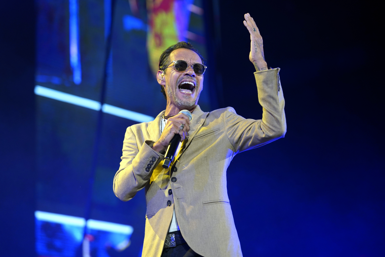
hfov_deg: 17.6
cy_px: 128
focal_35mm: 116
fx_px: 1240
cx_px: 192
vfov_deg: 11.8
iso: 1600
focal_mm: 116
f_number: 3.2
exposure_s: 1/500
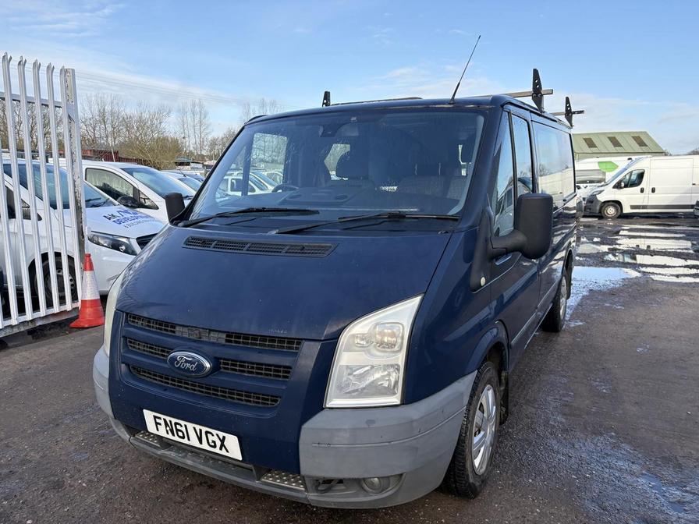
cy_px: 262
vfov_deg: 53.1
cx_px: 350
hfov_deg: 67.3
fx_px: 525
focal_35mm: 26
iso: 50
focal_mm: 5.96
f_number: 1.6
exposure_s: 1/945
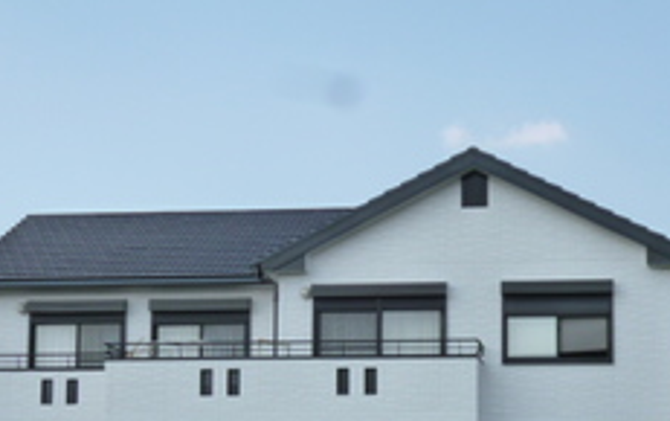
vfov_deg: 13.3
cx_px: 355
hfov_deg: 21.2
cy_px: 361
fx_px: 1792
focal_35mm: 98
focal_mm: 11
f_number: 3.9
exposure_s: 1/500
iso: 160
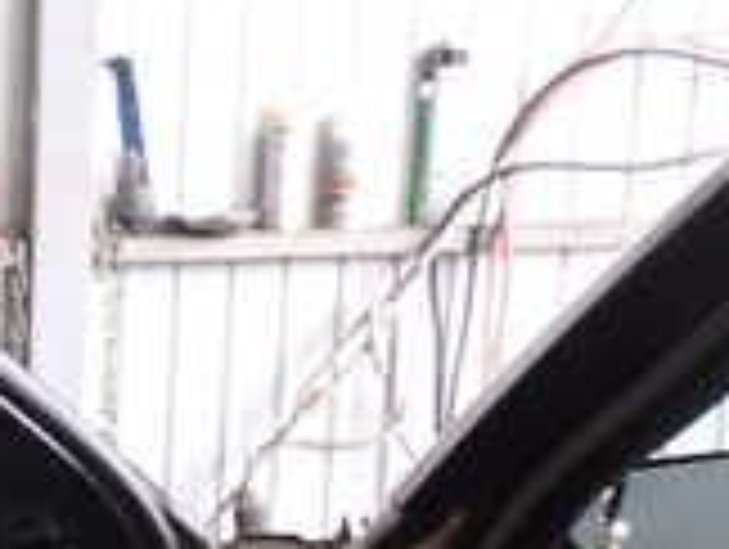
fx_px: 2341
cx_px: -549
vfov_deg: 12.8
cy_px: 774
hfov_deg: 15.4
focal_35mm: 111
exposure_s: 1/60
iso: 160
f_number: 2.3
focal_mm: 5.4
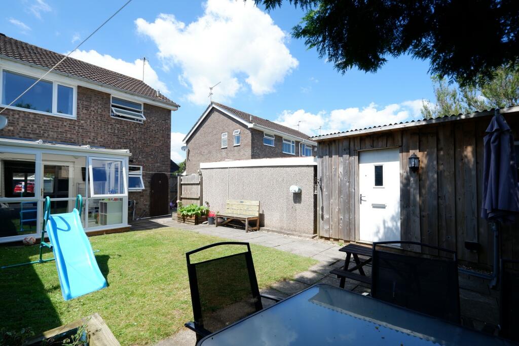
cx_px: 260
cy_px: 173
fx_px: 216
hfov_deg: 100.4
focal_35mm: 15
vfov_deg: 77.3
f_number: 8
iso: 200
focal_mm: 10
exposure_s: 1/240
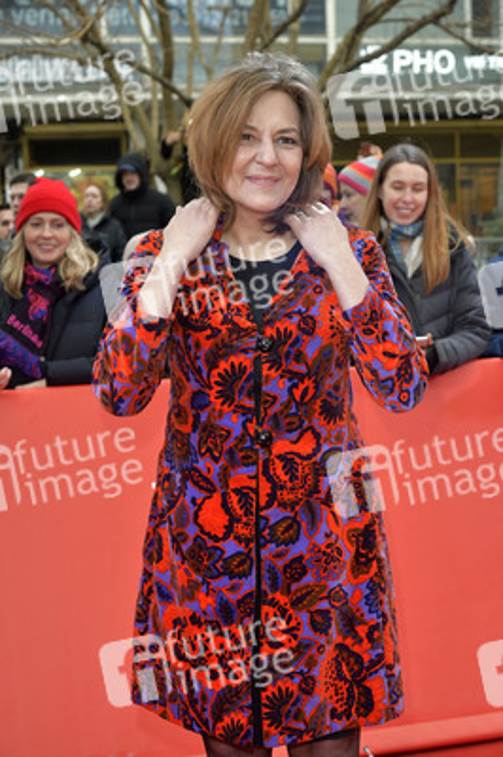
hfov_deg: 23.3
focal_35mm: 58
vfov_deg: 34.5
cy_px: 378
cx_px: 252
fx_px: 1218
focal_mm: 58
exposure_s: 1/200
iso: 1250
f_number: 5.6
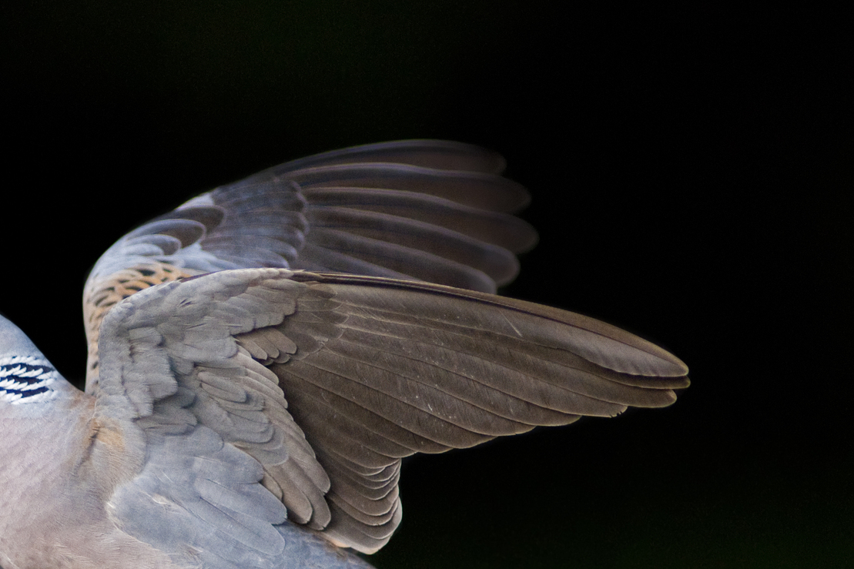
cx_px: 120
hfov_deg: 2.7
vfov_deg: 1.8
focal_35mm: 777
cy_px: 474
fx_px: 18428
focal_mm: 300
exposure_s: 1/1000
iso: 400
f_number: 2.8
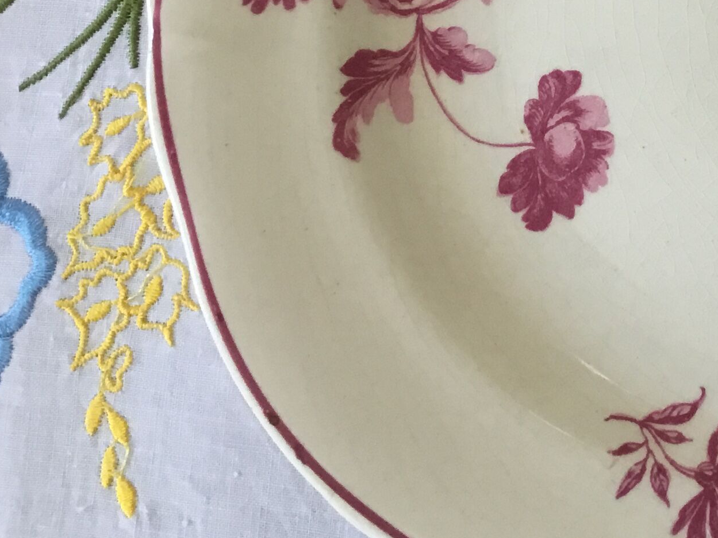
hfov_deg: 22.3
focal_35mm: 81
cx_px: 859
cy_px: 18
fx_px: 1680
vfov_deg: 17.8
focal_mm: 3.3
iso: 40
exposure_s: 1/33
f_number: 2.4
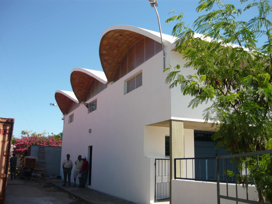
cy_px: 102
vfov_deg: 42.9
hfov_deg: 55.4
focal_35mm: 33
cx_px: 136
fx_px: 259
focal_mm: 5.5
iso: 100
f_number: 8
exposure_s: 1/125
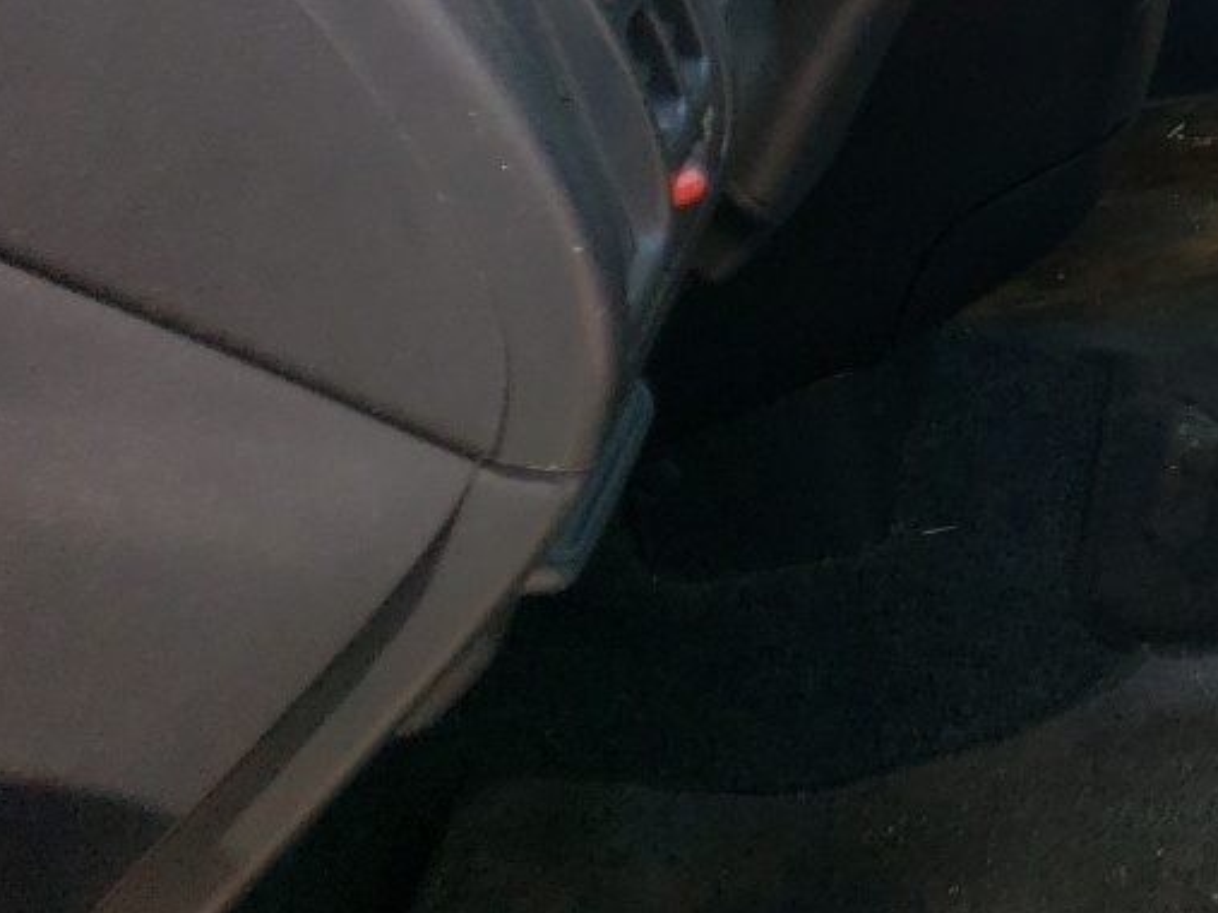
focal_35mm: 82
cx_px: 1795
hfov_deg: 20.6
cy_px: -252
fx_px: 2885
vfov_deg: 17.0
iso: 50
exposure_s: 1/1250
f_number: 1.5
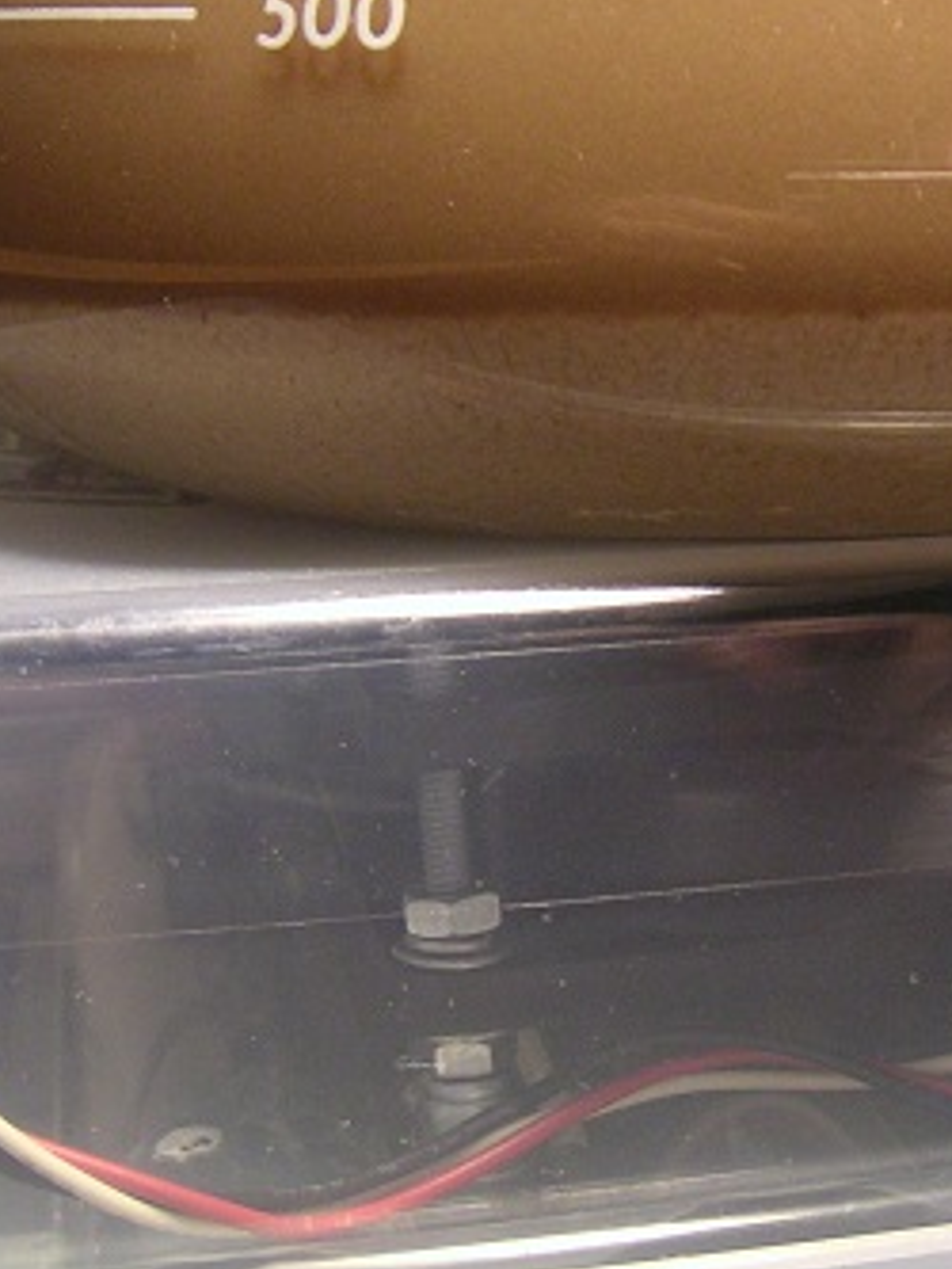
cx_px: 823
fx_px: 2675
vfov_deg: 26.5
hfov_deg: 19.9
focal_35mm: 73
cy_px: 385
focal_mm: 6
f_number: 2.8
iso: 100
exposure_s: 1/10
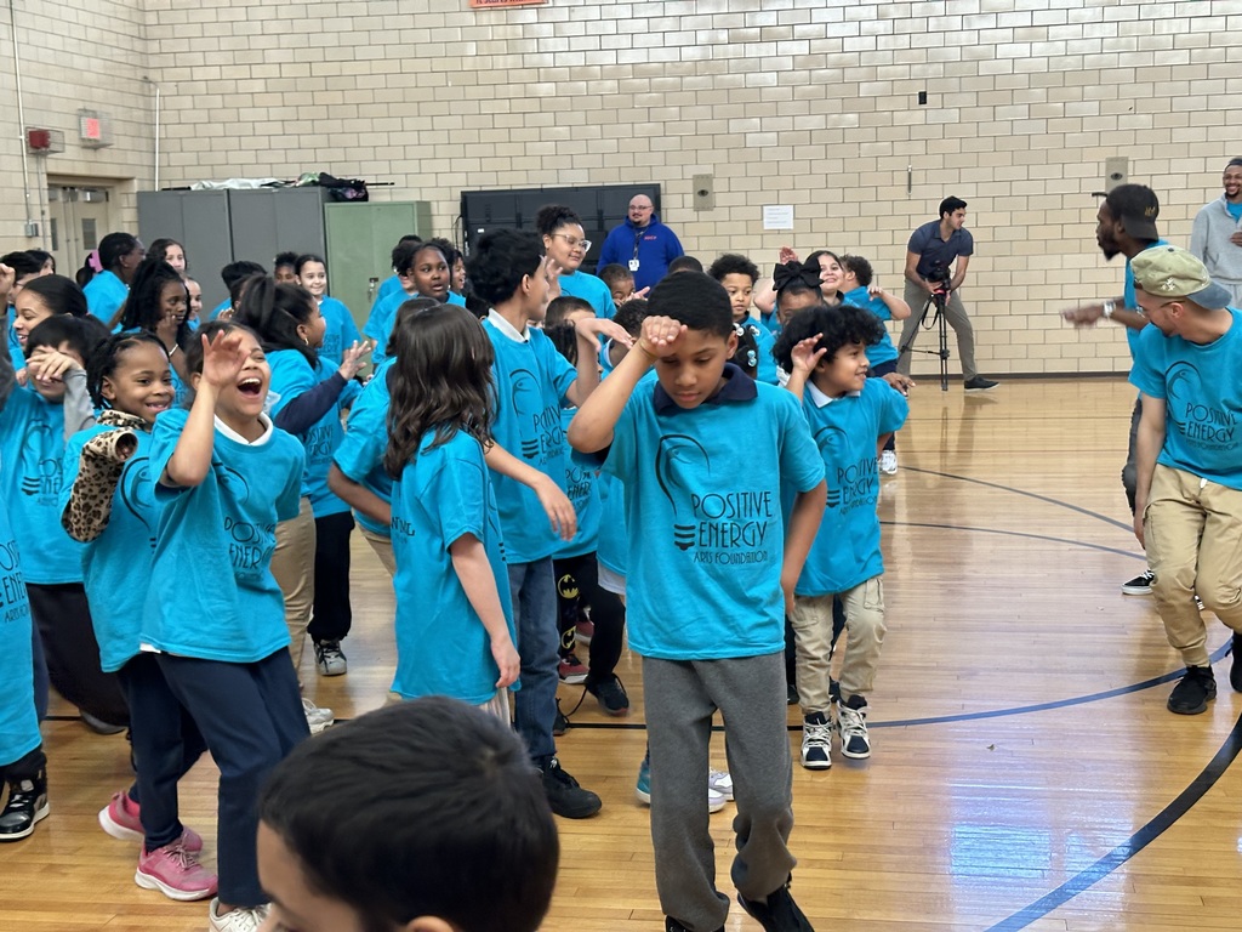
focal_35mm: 48
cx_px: 621
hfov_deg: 39.7
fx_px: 1722
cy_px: 466
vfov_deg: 30.3
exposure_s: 1/60
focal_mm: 6.86
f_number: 1.78
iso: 250
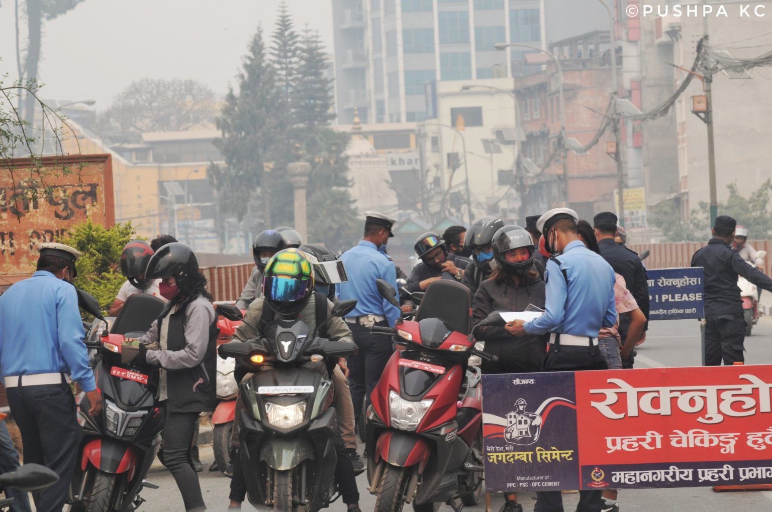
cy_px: 256
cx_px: 386
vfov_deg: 7.6
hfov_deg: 11.4
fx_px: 3855
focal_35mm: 180
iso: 200
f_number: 8
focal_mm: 120
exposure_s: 1/160
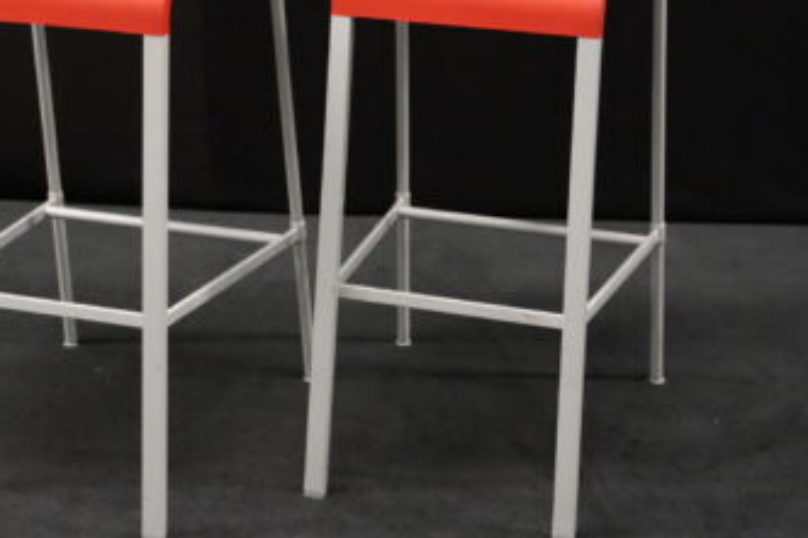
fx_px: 1705
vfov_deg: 17.8
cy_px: 112
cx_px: 292
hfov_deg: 26.6
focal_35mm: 76
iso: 10000
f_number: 4
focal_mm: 42
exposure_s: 1/160
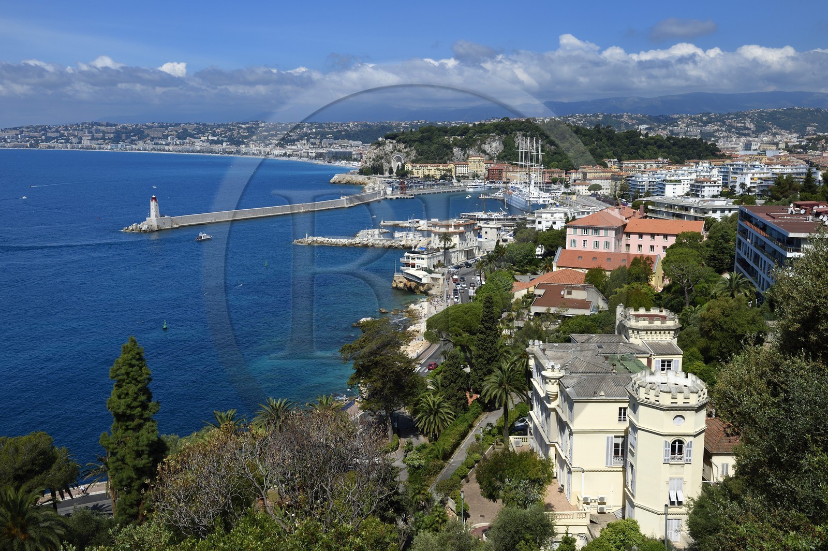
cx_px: 414
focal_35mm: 34
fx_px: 781
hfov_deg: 55.8
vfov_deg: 38.8
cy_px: 276
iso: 200
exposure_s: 1/320
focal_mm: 34
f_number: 13
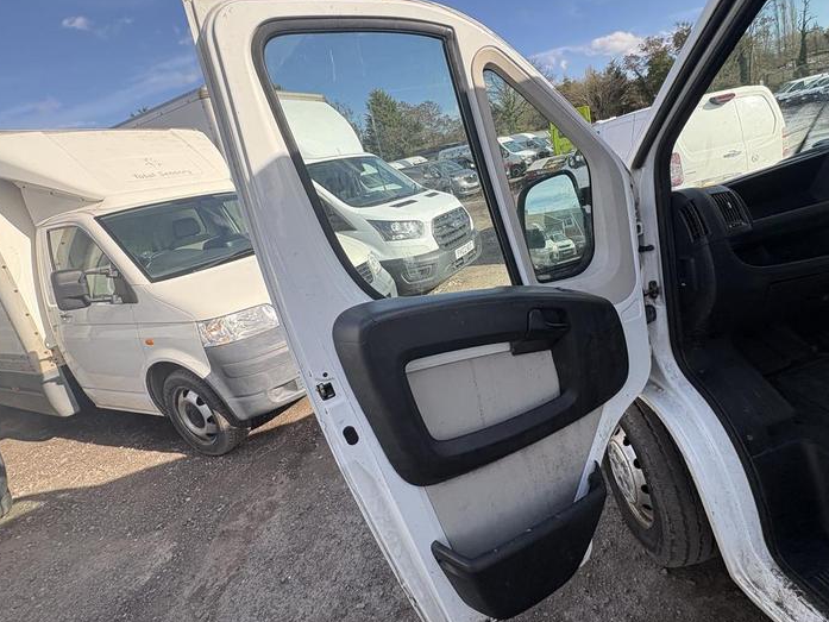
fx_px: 431
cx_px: 458
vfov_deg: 71.3
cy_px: 274
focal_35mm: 18
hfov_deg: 87.4
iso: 40
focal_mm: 2.22
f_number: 2.2
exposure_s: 1/544
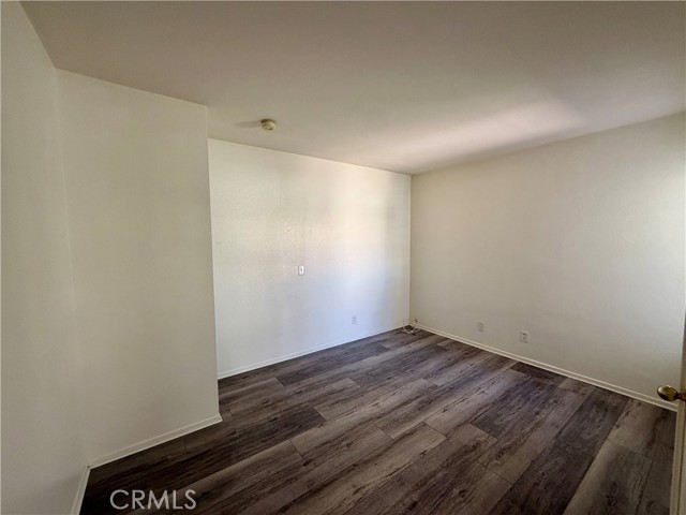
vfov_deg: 85.7
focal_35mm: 14
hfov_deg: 102.1
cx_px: 343
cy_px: 258
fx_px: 277
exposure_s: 1/120
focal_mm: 2.22
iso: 250
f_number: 2.2
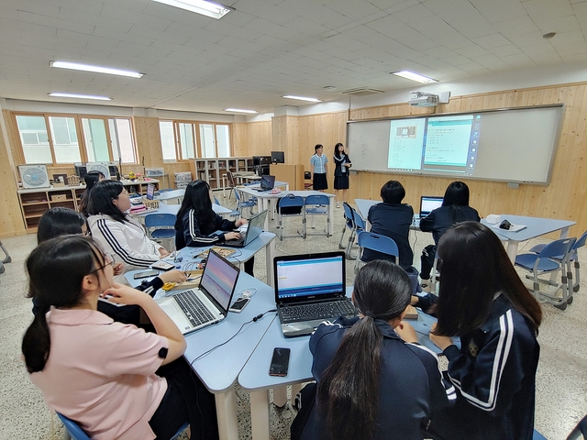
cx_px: 294
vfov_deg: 78.1
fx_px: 271
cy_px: 220
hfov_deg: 94.5
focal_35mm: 16
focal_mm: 2.18
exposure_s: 1/24
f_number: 1.9
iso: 150
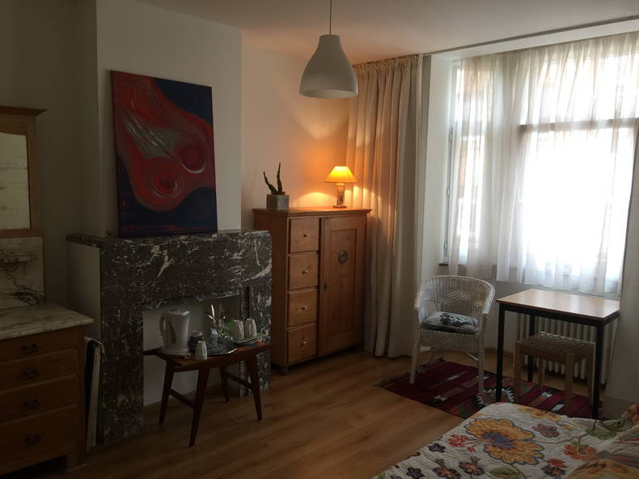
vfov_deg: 48.2
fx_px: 535
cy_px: 240
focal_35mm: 29
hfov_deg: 61.7
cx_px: 320
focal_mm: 4.15
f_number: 2.2
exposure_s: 1/33
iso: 32
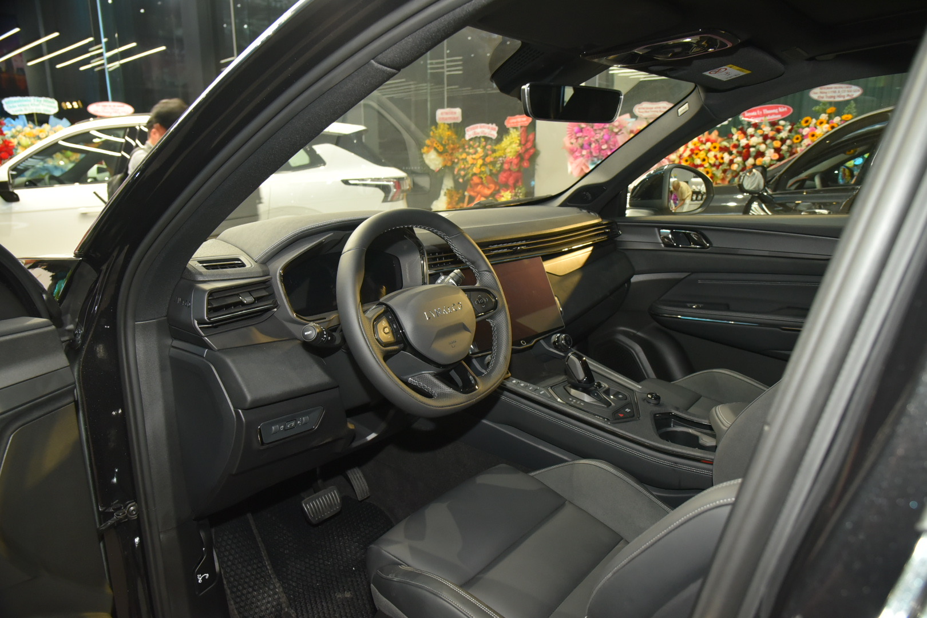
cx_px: 464
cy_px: 309
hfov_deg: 73.7
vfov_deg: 53.1
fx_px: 618
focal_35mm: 24
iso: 2000
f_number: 5
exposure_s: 1/40
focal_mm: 24
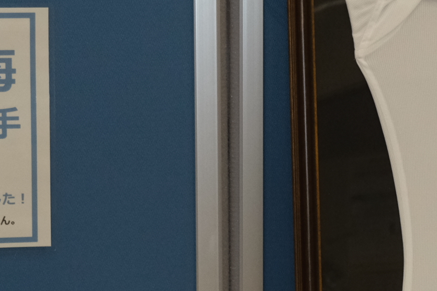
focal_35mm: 157
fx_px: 1905
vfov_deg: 8.7
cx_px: 275
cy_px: 136
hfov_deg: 13.1
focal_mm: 28
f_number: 4.5
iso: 1600
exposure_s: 1/100
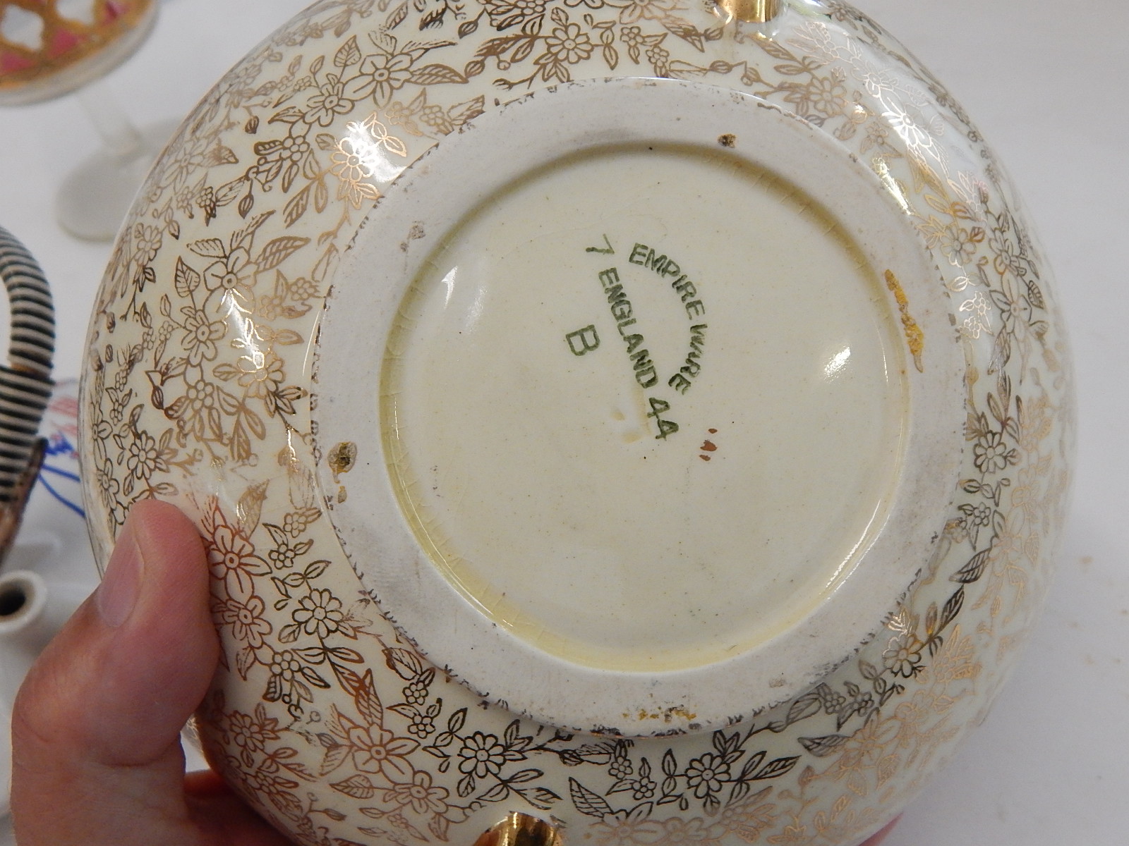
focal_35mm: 34
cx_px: 564
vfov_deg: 41.8
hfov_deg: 54.0
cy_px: 423
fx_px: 1109
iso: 400
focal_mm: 6.1
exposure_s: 1/160
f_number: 3.3
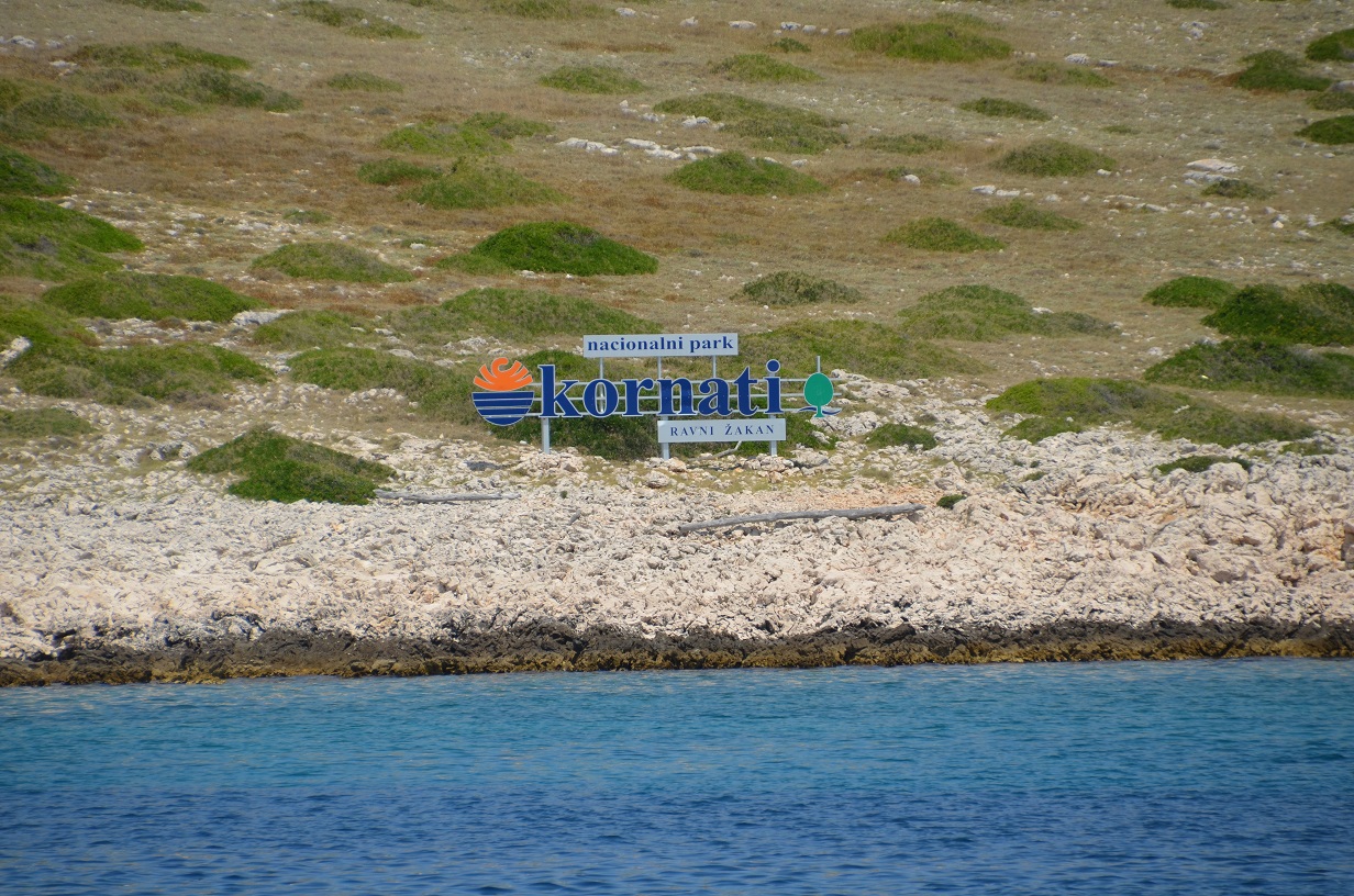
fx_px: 15201
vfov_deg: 3.4
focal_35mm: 405
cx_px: 677
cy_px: 448
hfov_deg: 5.1
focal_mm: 270
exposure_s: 1/1000
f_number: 8
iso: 200
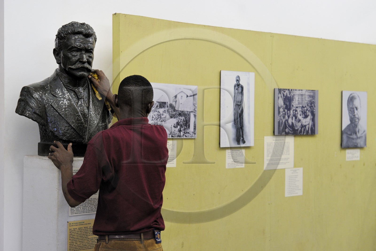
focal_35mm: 60
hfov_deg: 33.4
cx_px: 188
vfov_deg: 22.6
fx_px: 626
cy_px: 126
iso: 1600
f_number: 5
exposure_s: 1/40
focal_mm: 60
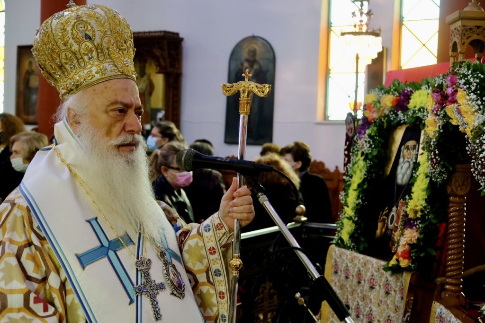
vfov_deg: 27.5
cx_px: 242
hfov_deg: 40.3
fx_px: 660
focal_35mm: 49
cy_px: 162
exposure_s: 1/80
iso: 2000
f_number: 3.6
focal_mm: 32.9
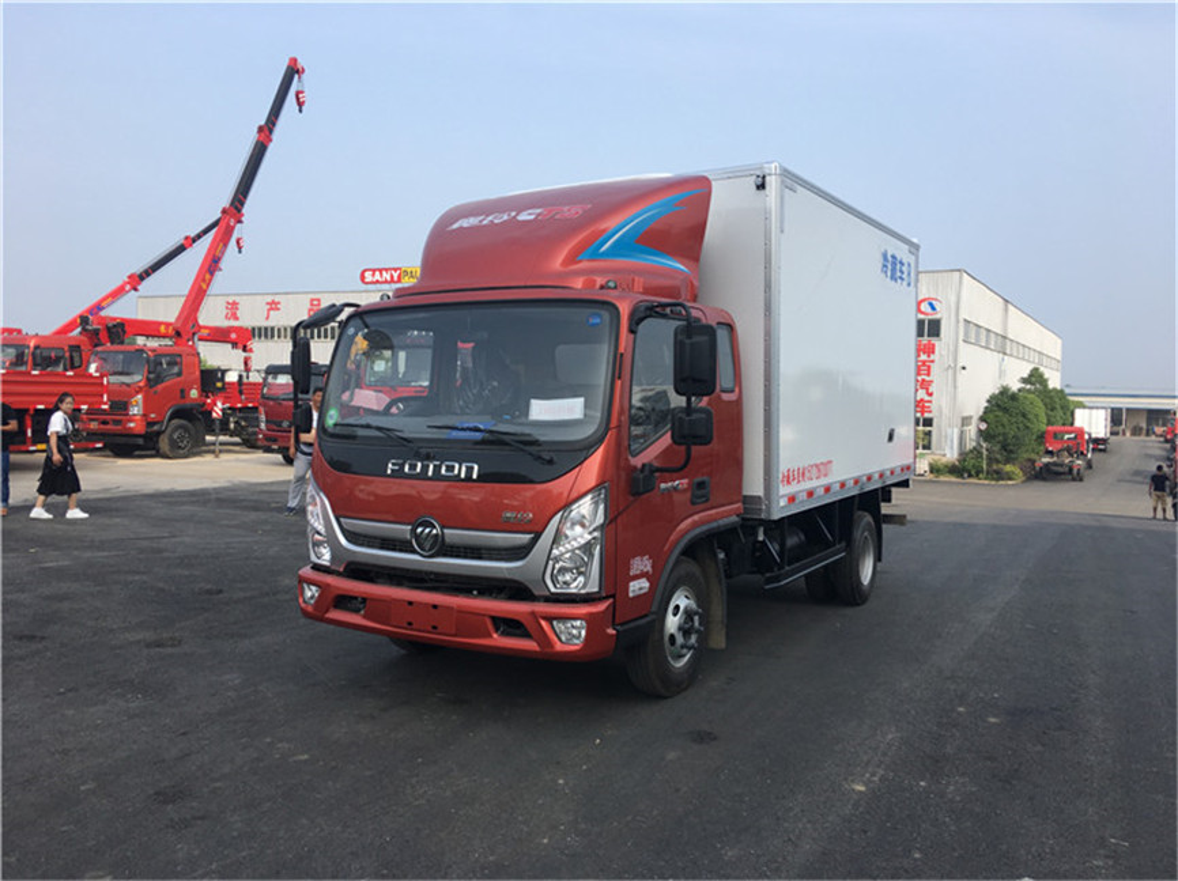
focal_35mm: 29
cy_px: 440
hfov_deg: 61.7
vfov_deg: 48.2
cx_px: 589
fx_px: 986
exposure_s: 1/884
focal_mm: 4.15
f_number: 2.2
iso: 25
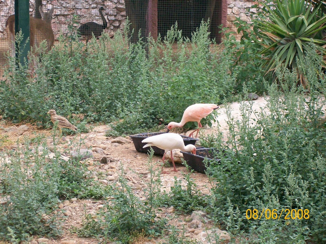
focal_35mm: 108
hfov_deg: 18.2
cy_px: 122
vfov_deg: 13.7
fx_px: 1016
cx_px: 163
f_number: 4.8
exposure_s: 1/152
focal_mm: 18
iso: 80
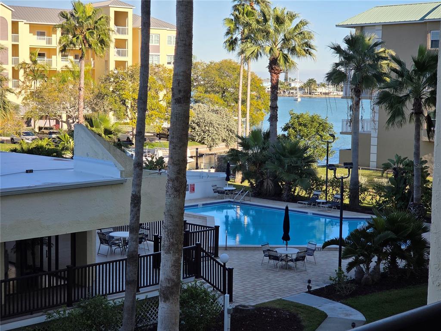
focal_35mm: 69
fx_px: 879
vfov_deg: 21.3
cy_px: 166
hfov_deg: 28.2
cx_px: 220
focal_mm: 7
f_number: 2.4
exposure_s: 1/796
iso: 25
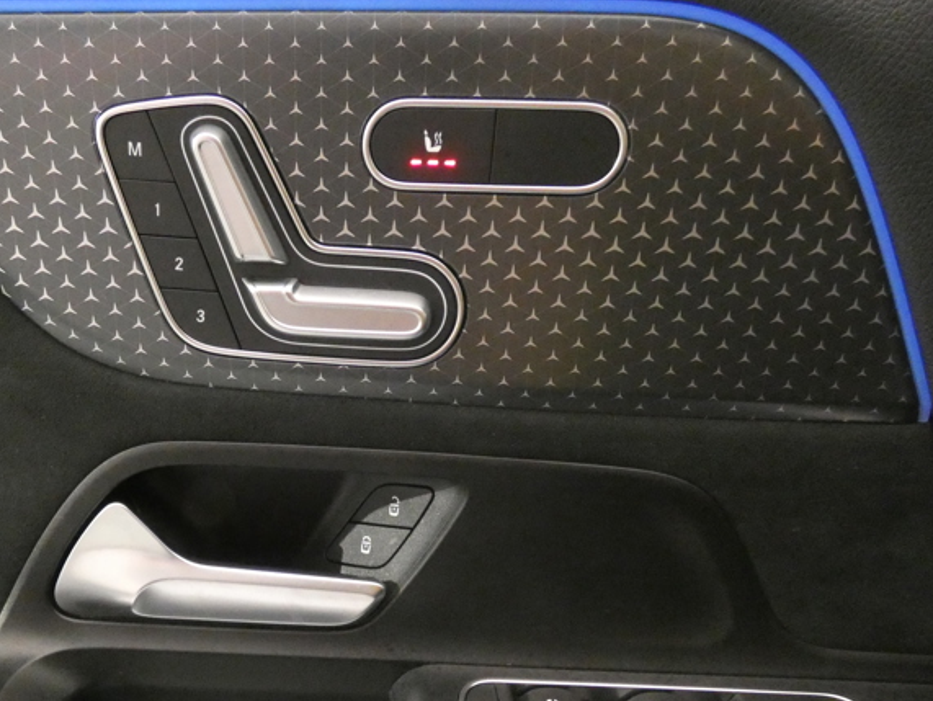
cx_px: 327
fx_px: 755
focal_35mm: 28
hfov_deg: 62.2
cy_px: 433
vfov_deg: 49.4
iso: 1600
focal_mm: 3.6
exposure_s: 1/40
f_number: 2.8
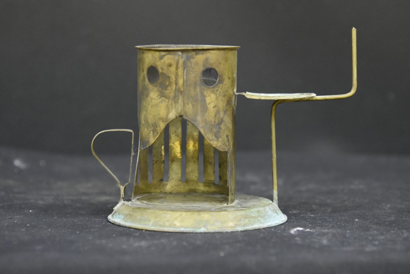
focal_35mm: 112
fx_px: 1281
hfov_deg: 18.2
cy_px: 137
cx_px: 205
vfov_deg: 12.2
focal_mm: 75
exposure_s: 1/60
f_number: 4
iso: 4500
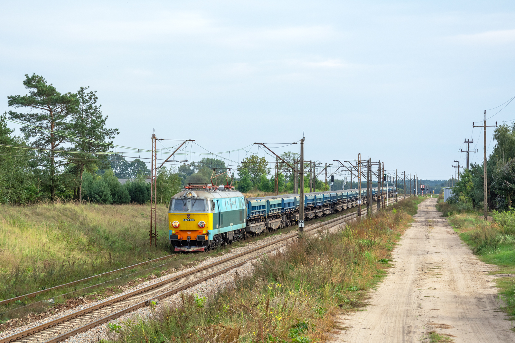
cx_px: 258
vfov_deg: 14.7
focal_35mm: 93
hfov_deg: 21.9
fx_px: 1330
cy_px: 172
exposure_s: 1/400
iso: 320
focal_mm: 62
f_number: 8
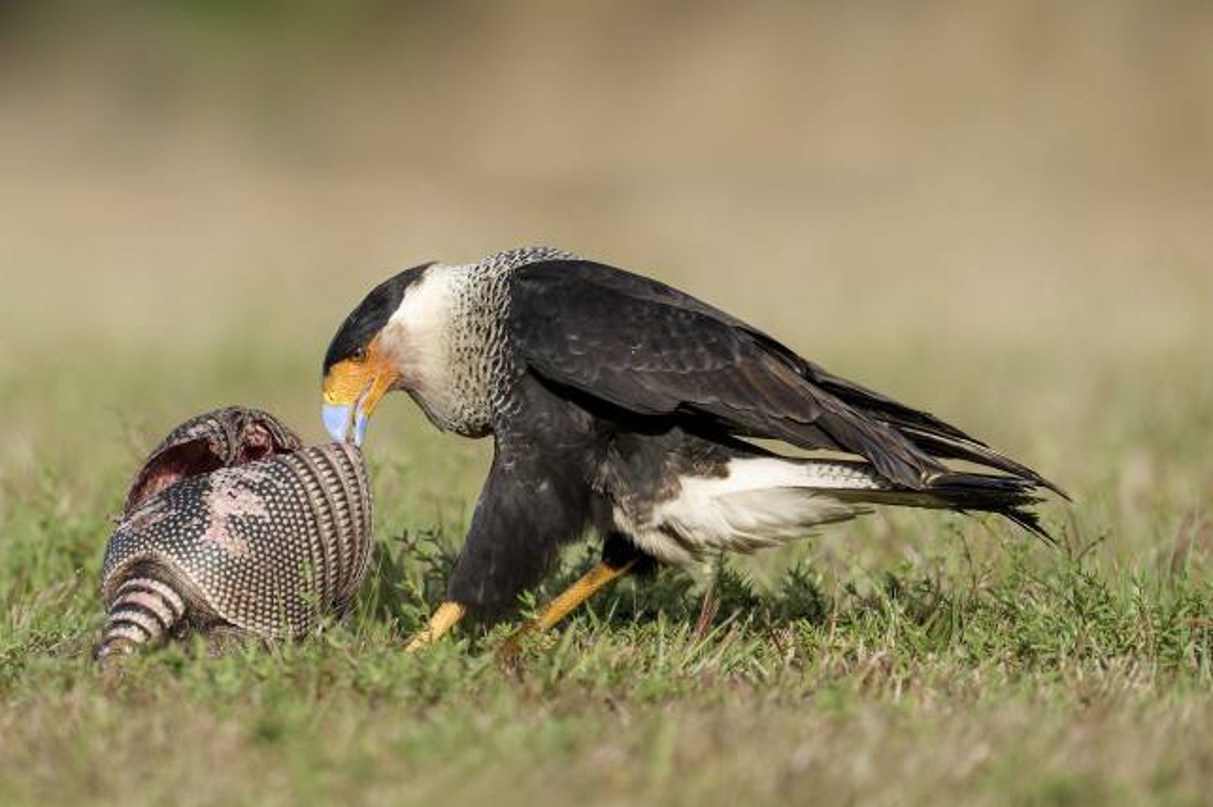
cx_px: 481
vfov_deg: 1.8
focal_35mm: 747
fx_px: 25156
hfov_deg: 2.8
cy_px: 391
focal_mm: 600
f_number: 4
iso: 640
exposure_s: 1/4000
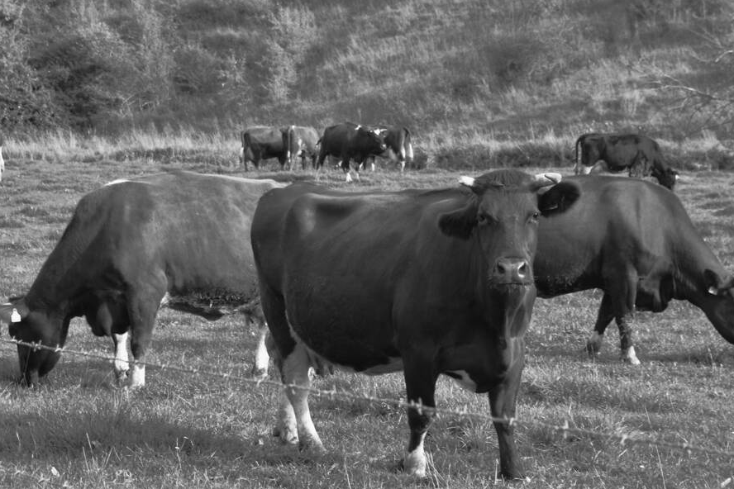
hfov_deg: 18.8
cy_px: 248
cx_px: 394
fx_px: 2215
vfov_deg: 12.6
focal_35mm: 109
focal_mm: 55
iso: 400
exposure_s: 1/160
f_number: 9
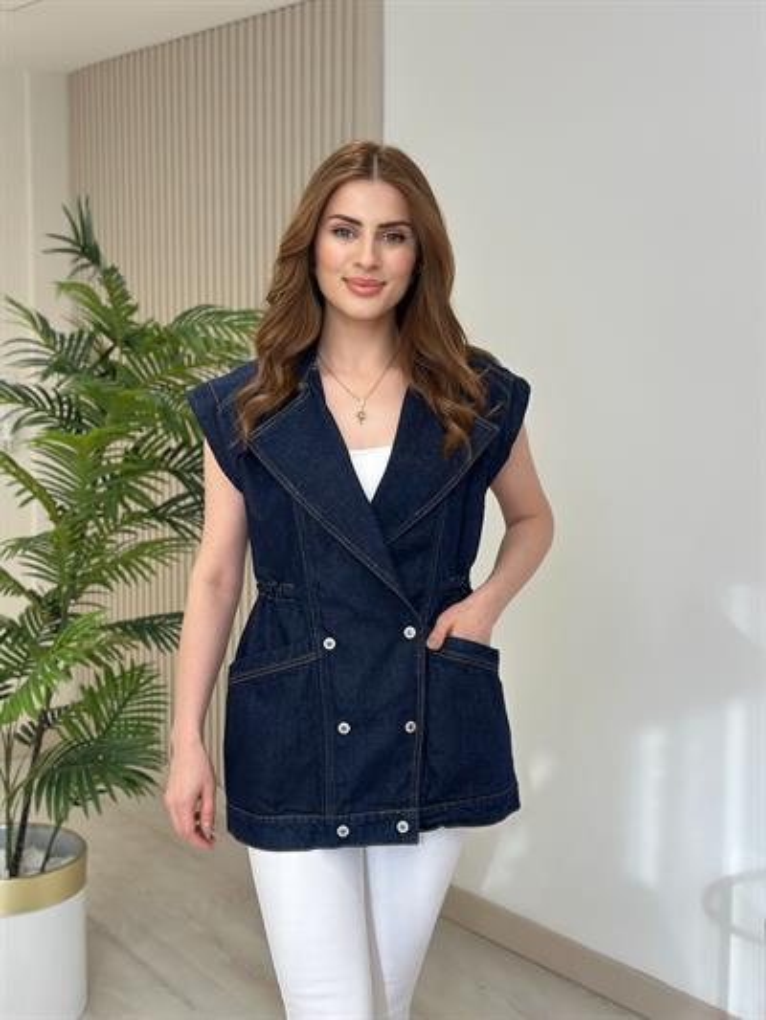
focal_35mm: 48
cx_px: 383
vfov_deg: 39.6
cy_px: 510
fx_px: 1416
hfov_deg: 30.3
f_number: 1.78
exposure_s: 1/228
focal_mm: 6.86
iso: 80
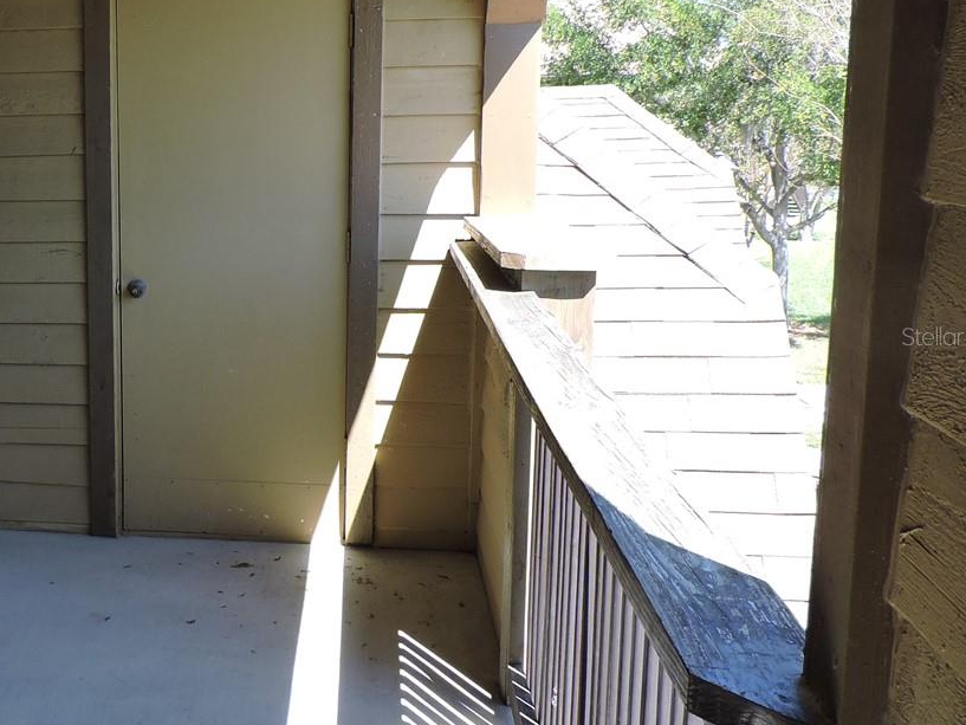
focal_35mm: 47
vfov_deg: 30.9
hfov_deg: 37.4
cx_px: 67
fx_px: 1312
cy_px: 336
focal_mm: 4.3
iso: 100
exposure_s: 1/200
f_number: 3
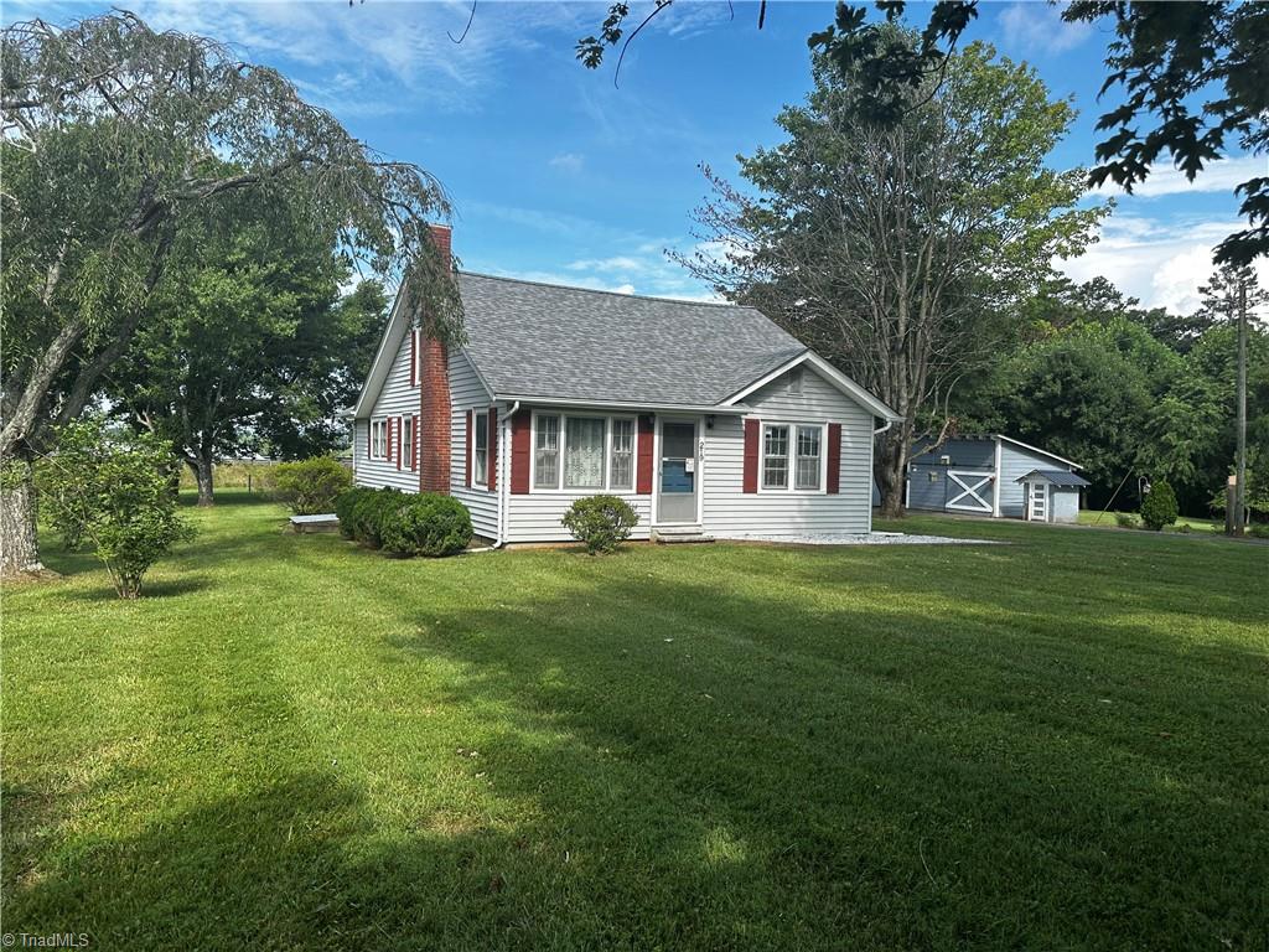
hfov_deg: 71.6
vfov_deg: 56.8
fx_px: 880
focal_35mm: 24
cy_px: 476
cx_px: 634
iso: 80
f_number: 1.78
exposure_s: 1/2028
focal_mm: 6.86
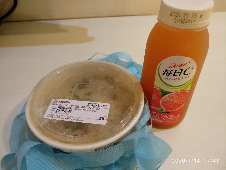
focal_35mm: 22
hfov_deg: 76.4
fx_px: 144
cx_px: 113
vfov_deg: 61.1
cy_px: 85
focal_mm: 3.81
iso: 800
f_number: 2.2
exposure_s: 1/20
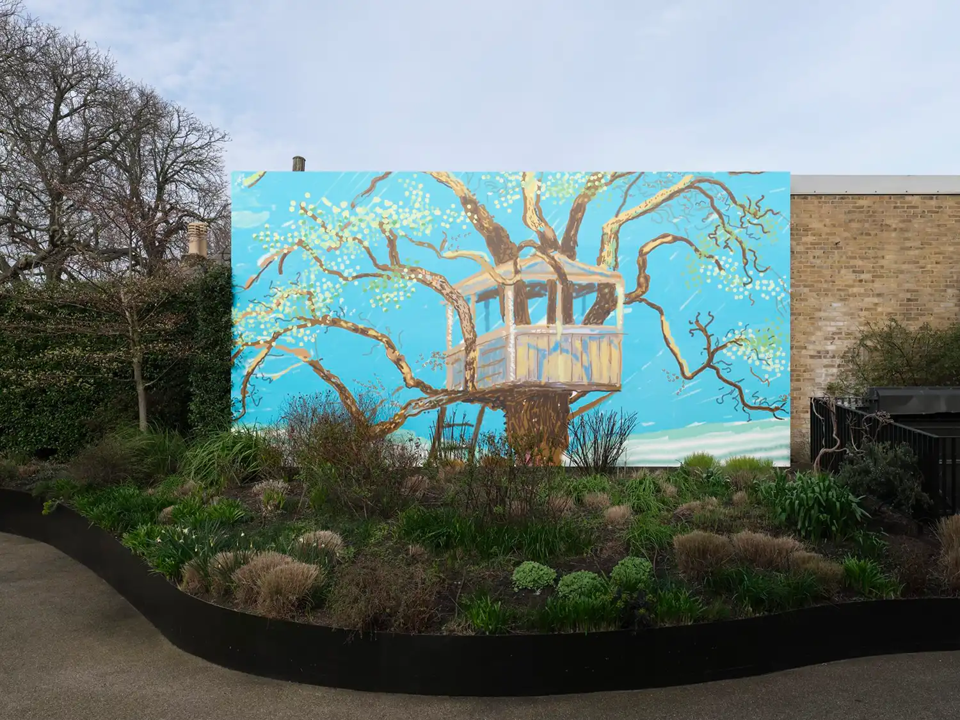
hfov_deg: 87.8
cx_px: 480
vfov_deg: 71.6
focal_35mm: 18
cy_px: 360
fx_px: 499
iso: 100
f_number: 11
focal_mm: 23
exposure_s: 1/100
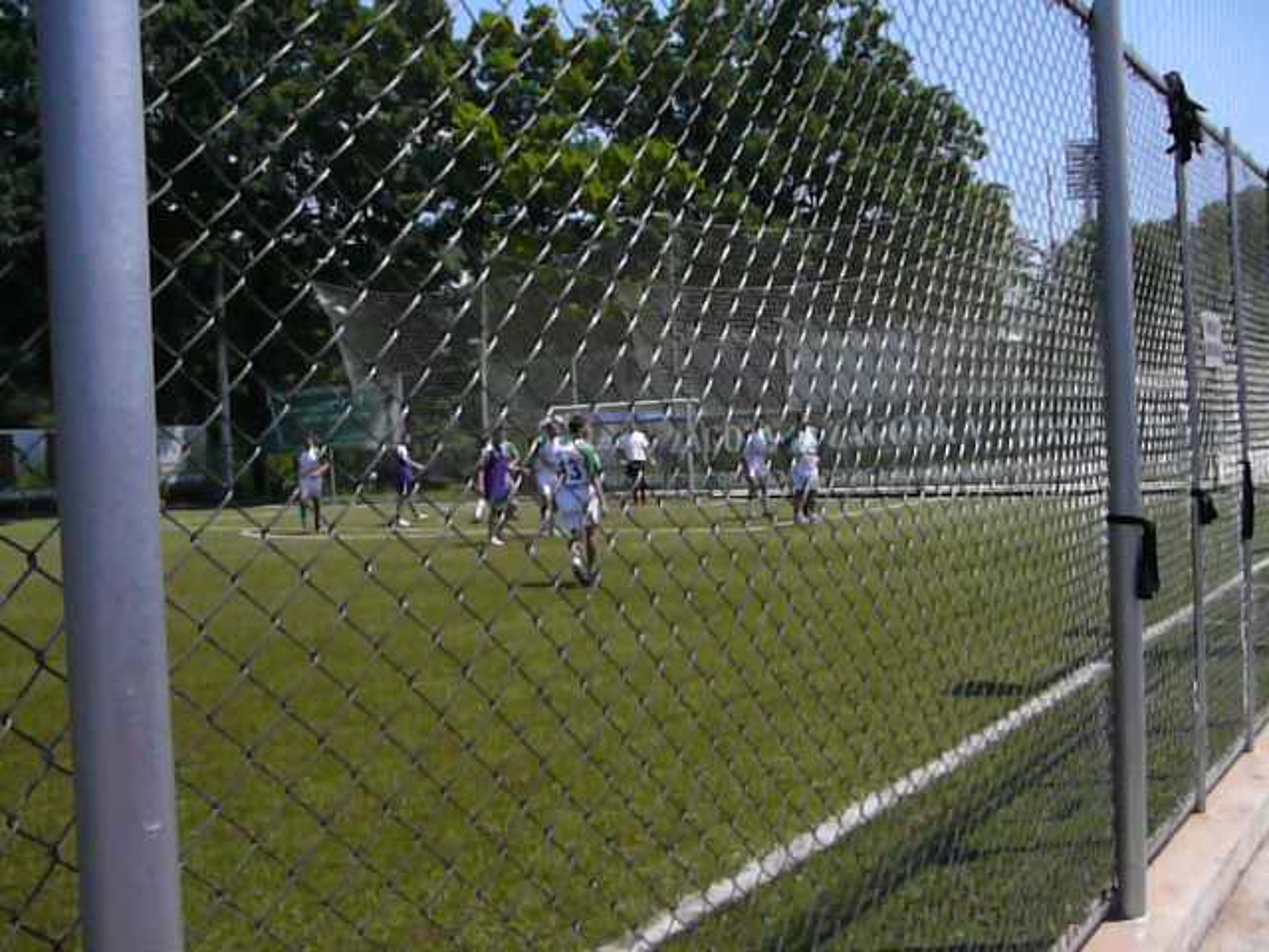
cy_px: 476
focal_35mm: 35
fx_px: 1283
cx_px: 634
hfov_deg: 52.6
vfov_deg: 40.7
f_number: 5
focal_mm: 5.2
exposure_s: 1/4000
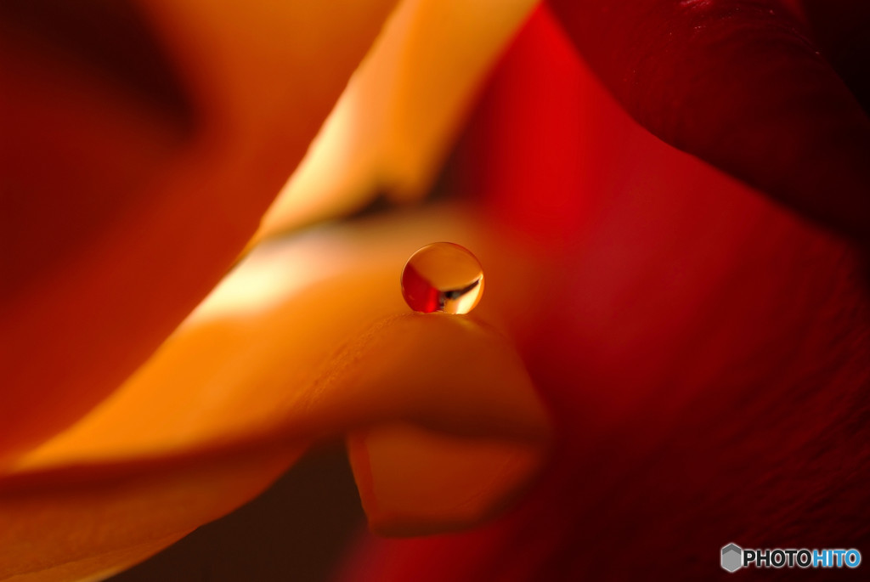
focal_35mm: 135
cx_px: 435
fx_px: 3266
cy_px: 291
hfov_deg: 15.2
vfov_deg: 10.2
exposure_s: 1/125
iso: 160
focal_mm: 90
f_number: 10
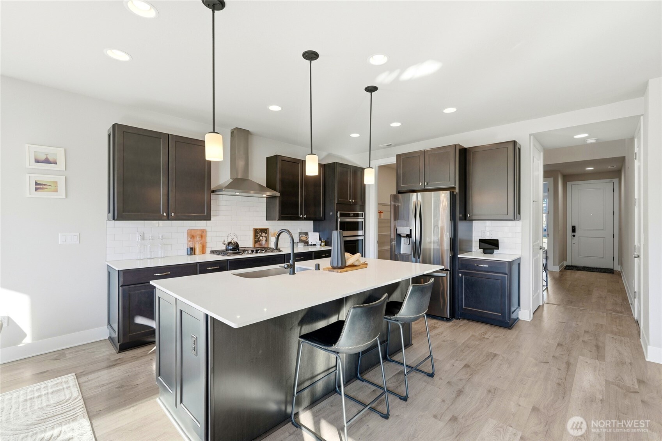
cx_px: 331
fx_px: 294
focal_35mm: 16
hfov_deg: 96.8
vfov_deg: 73.7
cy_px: 220
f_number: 9
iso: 400
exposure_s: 1/400
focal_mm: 16
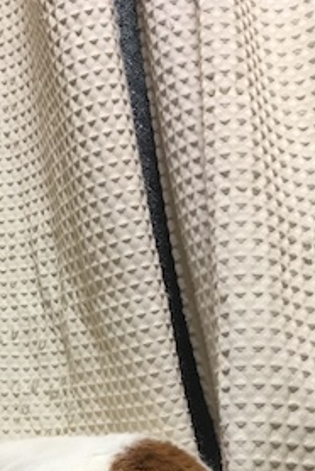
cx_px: -12
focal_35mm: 65
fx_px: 851
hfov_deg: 20.2
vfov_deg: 28.7
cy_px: 485
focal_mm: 4.15
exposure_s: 1/30
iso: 100
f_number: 2.2
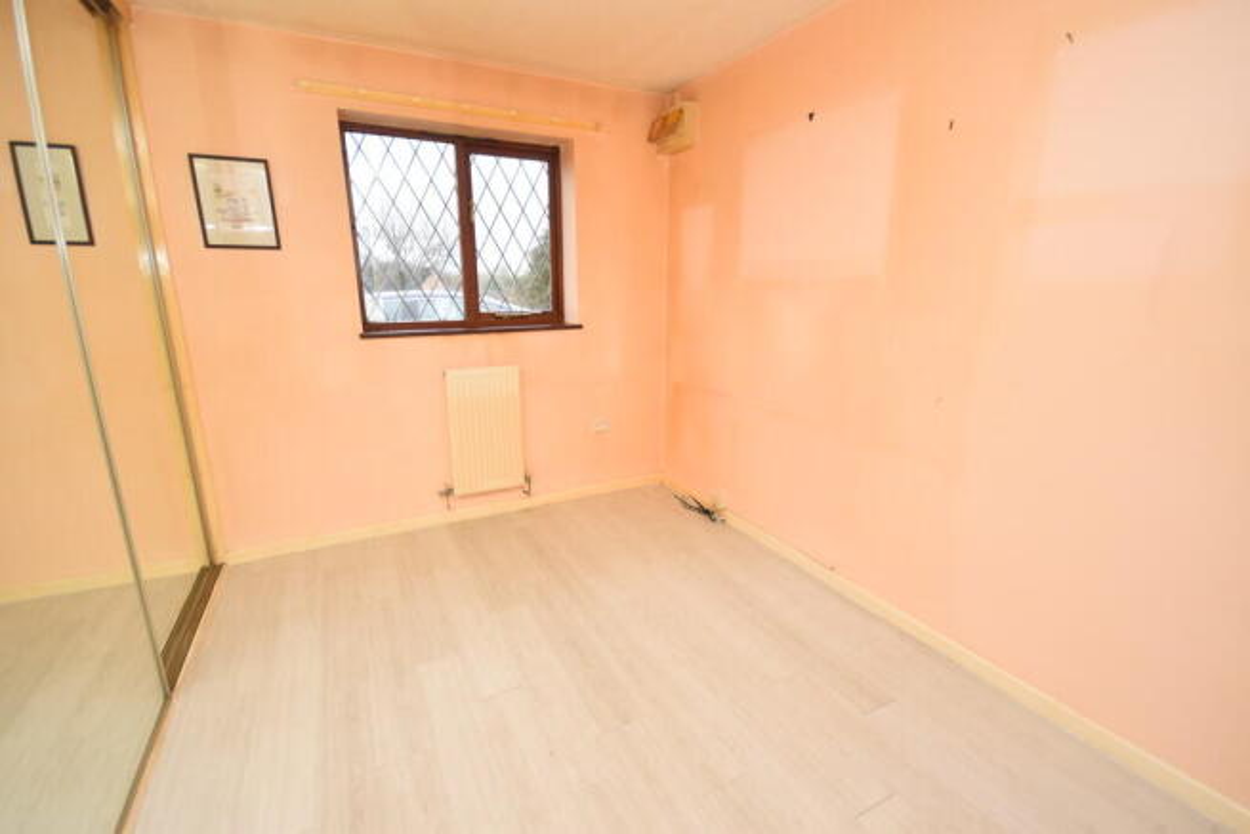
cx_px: 625
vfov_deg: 77.4
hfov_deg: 100.4
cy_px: 417
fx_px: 521
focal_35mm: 15
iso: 800
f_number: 4.5
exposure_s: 1/160
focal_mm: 10
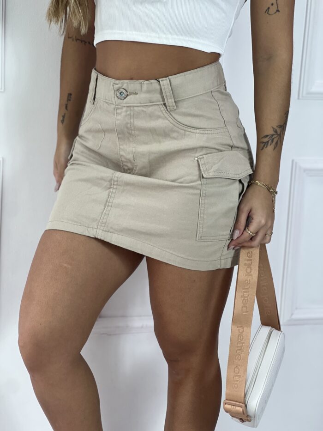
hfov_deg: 19.1
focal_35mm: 77
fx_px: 958
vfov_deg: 25.3
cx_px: 162
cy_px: 216
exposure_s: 1/120
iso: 64
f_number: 2.8
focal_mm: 9
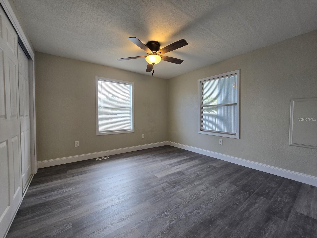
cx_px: 158
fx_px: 119
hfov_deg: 106.2
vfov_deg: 89.9
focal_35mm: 13
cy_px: 119
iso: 64
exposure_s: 1/60
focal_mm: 2.2
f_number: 2.2
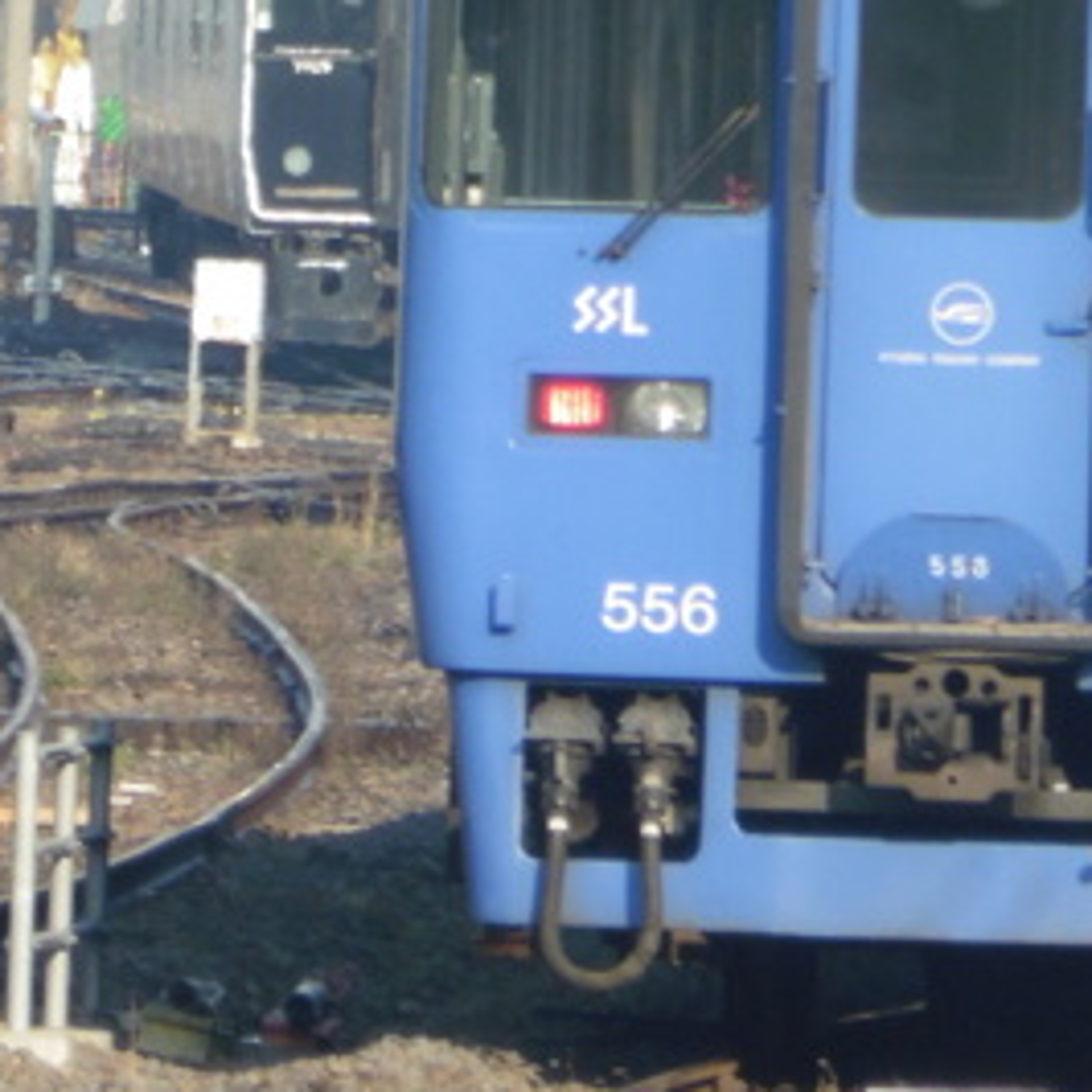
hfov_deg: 1.1
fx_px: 58211
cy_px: 484
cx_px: -148
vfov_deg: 1.1
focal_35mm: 1631
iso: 100
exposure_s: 1/160
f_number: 6.4
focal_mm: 86
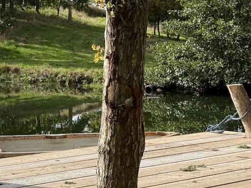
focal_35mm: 95
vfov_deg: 15.6
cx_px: 54
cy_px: 81
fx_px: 689
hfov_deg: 20.4
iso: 80
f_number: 1.78
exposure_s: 1/2976
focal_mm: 6.76
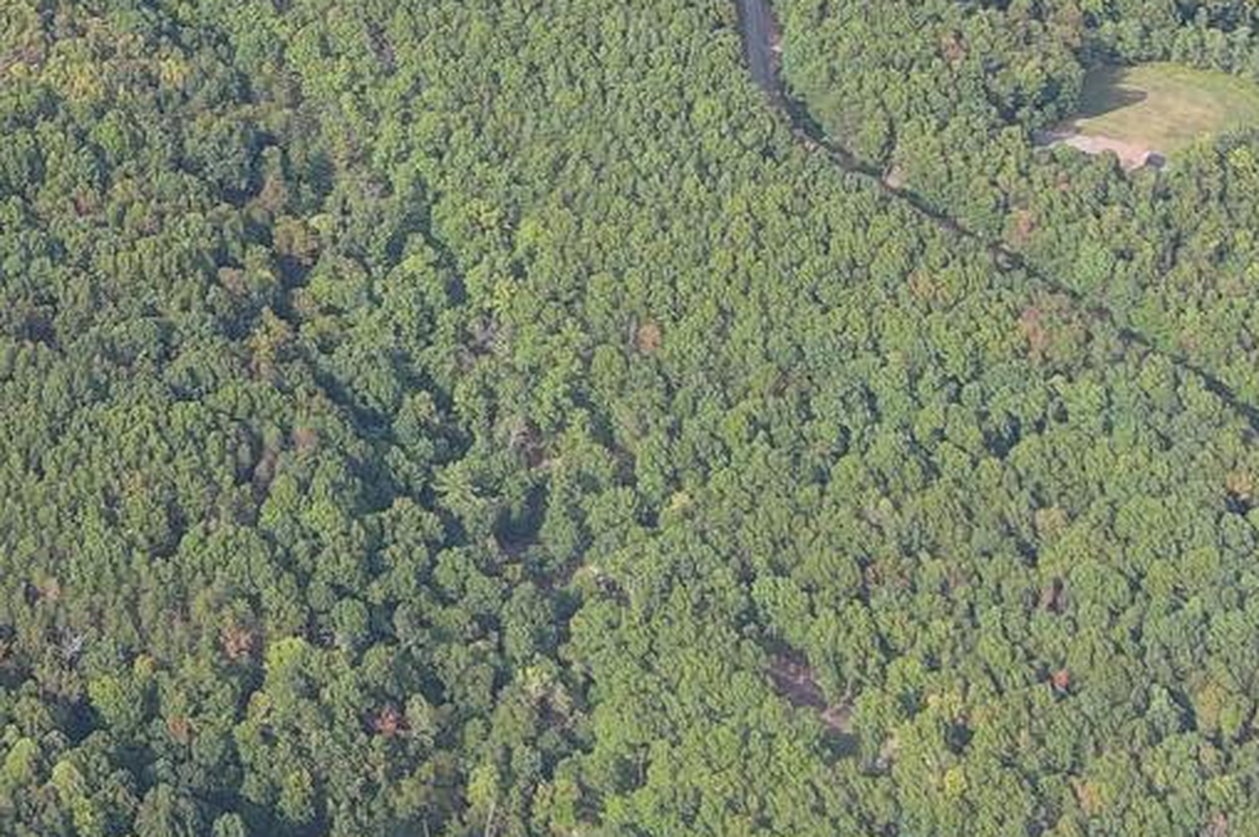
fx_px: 4089
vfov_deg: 11.3
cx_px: -478
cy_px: -338
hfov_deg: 16.3
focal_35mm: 117
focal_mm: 10.57
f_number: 2.8
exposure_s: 1/364
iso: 100
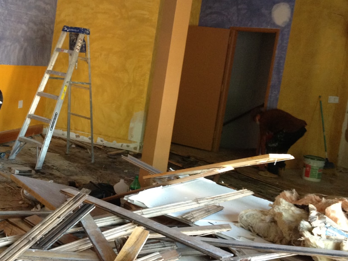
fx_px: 563
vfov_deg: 26.1
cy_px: 115
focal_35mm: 56
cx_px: 127
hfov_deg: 34.1
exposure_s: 1/20
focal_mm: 4.28
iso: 200
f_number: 2.4
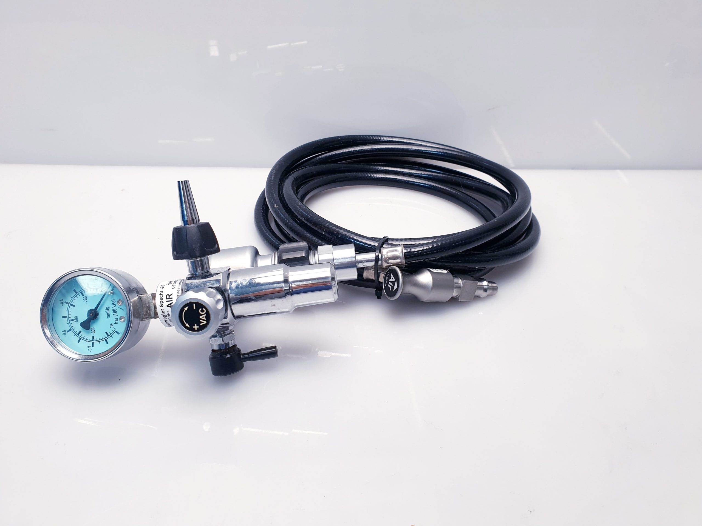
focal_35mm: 26
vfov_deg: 53.1
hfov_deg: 67.3
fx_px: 527
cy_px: 263
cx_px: 351
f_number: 2.4
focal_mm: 4.3
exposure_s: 1/50
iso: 64
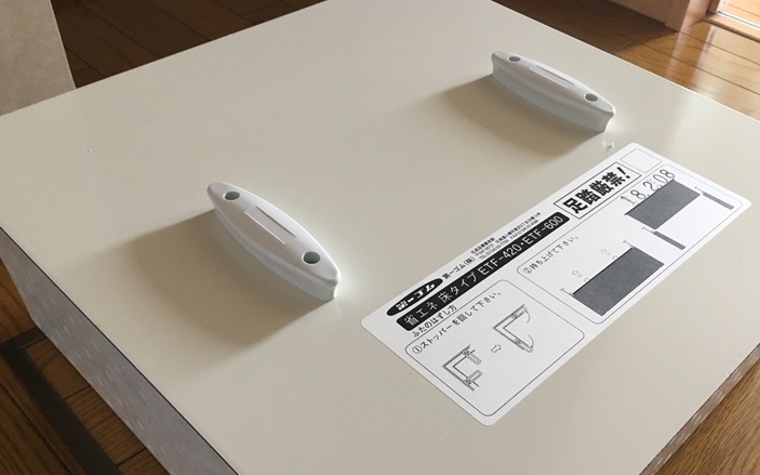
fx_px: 725
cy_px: 313
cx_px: 408
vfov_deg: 35.9
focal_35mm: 35
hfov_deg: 55.3
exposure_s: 1/30
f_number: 2.2
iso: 100
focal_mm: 4.2
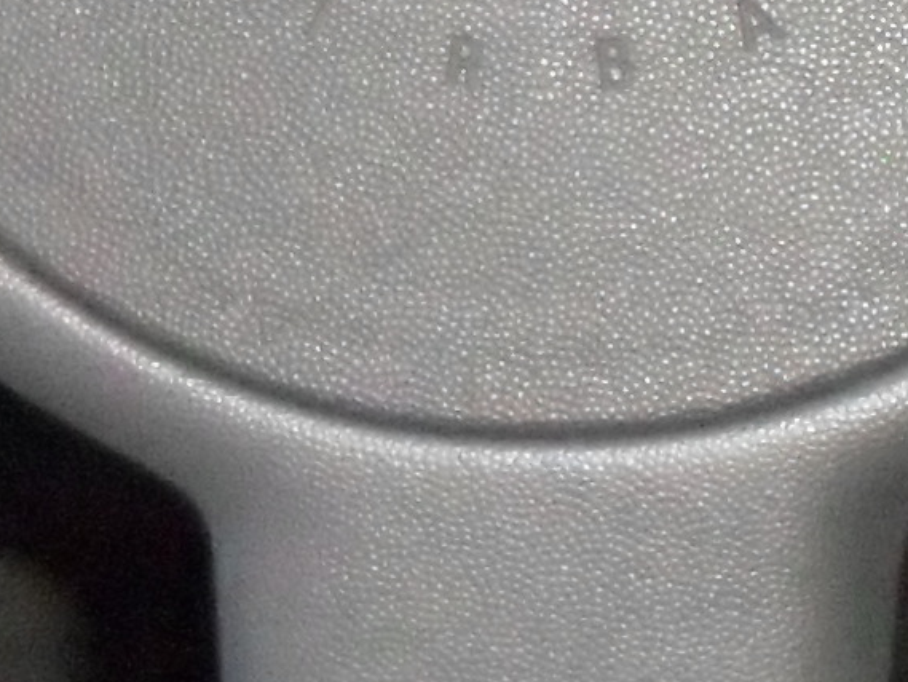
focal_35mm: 205
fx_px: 5378
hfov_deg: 9.4
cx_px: 1259
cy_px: -16
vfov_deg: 7.2
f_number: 3.5
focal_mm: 4.9
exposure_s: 1/45
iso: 400
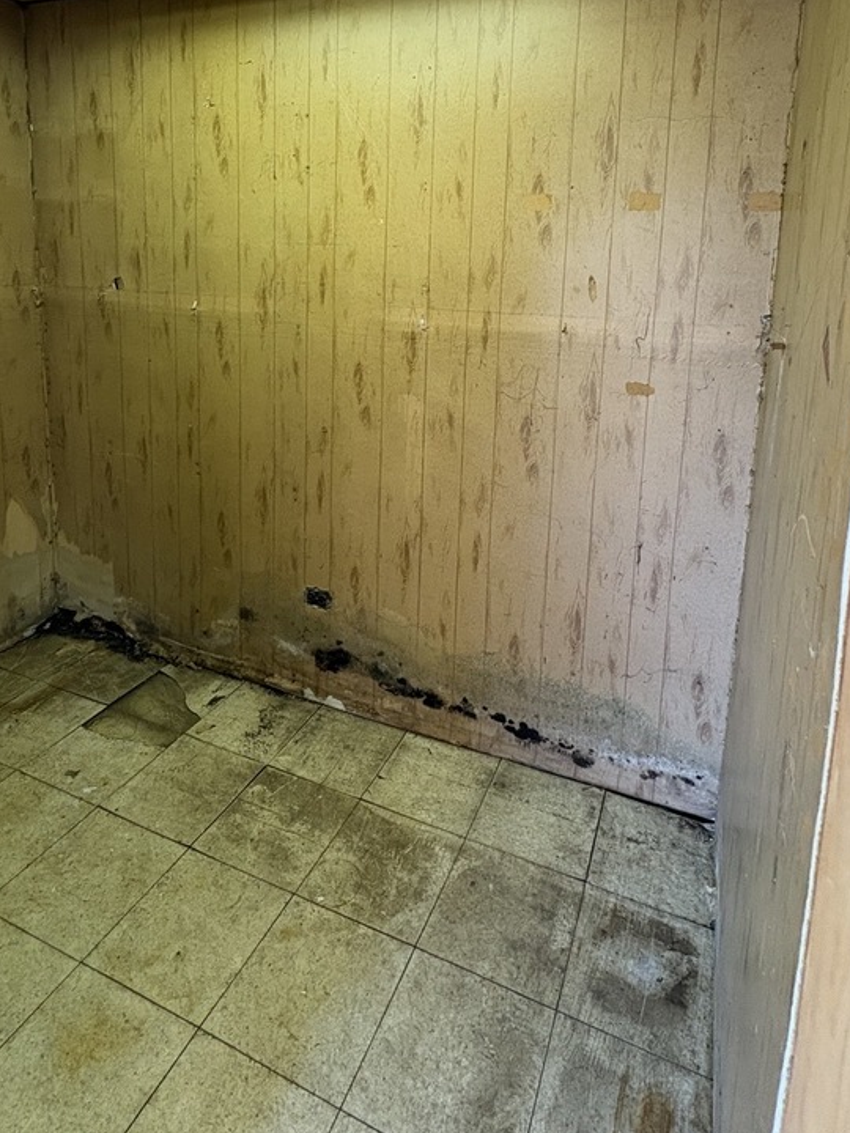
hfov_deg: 63.4
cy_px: 368
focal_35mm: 21
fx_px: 688
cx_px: 449
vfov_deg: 76.2
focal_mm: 2.22
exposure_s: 1/60
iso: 320
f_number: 2.2
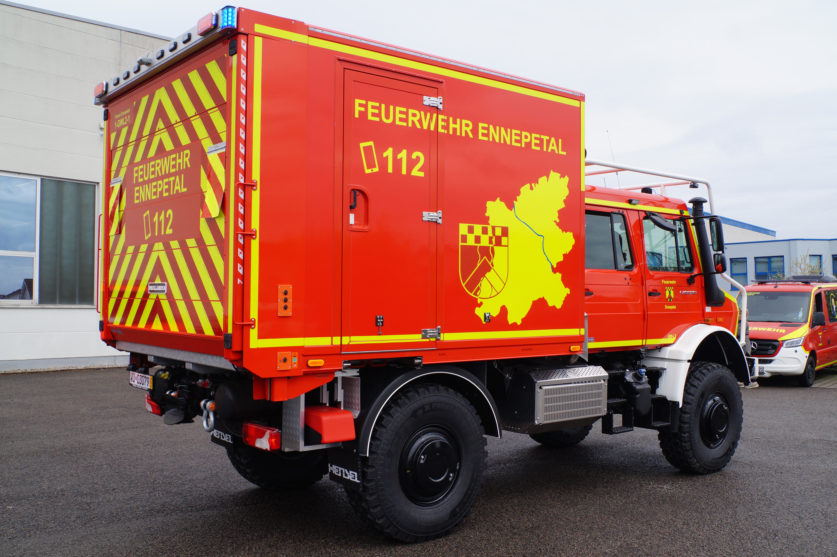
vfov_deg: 39.9
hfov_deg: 57.3
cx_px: 418
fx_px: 767
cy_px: 278
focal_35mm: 33
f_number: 10
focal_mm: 22
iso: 100
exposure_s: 1/160
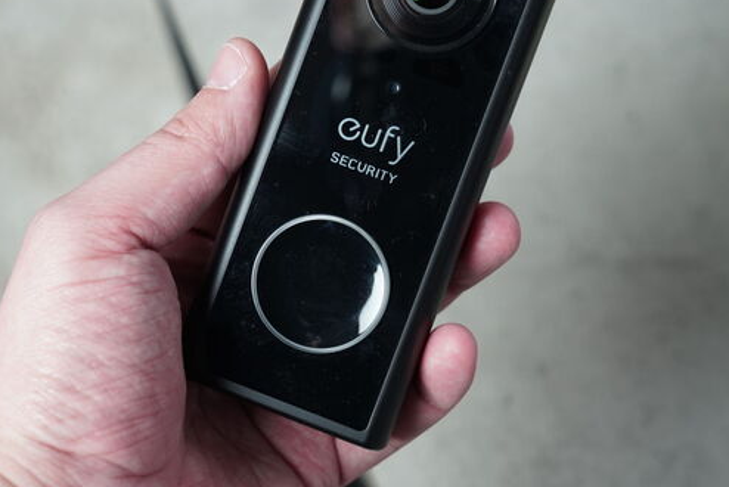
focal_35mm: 67
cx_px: 339
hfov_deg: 30.1
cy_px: 139
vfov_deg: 20.2
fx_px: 1357
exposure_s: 1/125
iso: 1250
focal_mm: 40
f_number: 5
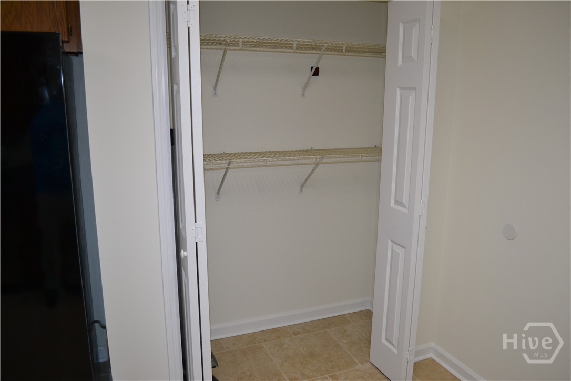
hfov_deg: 67.4
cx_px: 286
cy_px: 190
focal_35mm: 27
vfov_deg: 47.9
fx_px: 428
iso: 720
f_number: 3.5
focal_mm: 18
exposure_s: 1/60
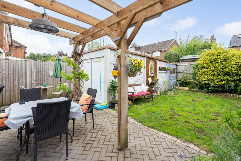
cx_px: 115
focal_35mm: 17
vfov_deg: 70.5
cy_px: 79
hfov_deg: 93.2
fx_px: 114
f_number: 7.1
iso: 1250
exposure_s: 1/800
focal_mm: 16
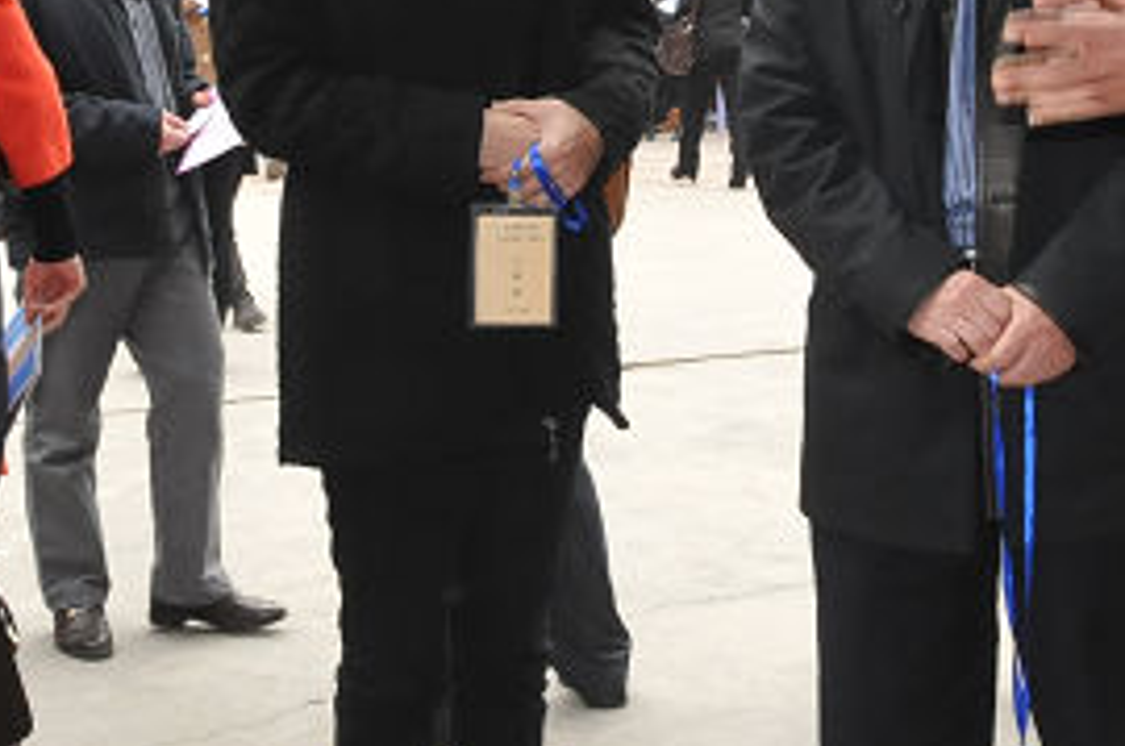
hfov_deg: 25.4
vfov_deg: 16.6
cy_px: -29
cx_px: 658
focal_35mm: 80
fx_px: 2496
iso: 800
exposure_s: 1/60
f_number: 14
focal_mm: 24
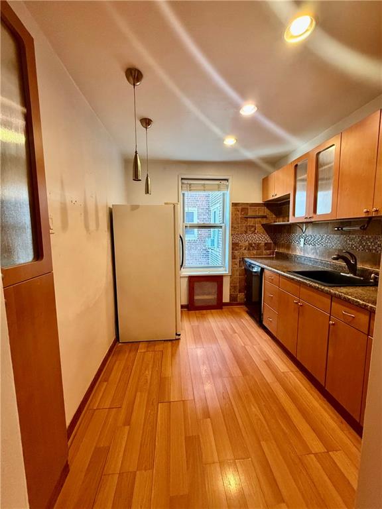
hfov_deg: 85.7
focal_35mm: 14
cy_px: 254
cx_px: 191
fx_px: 206
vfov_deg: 102.1
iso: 400
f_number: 2.2
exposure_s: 1/120
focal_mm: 2.22
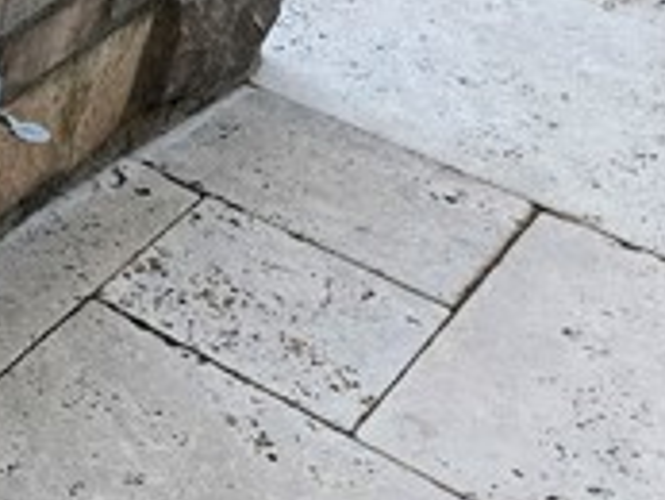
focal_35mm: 85
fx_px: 1634
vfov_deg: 16.9
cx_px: -550
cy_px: -35
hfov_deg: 18.0
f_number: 1.8
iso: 400
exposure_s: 1/359
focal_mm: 5.4
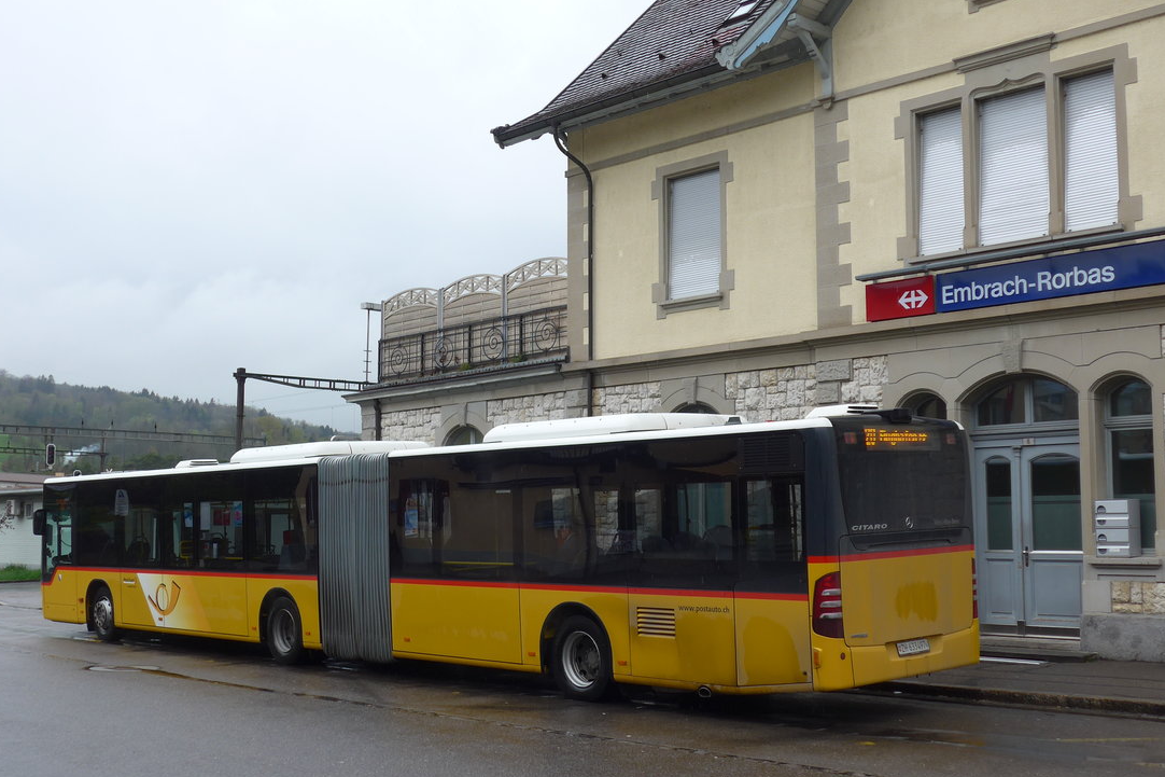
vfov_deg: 29.9
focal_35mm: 45
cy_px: 404
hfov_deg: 43.6
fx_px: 1456
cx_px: 547
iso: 80
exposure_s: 1/500
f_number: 2.8
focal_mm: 8
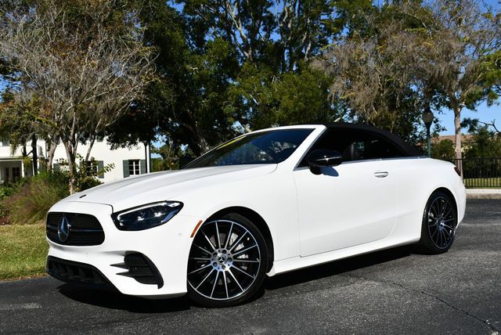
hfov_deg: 48.4
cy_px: 168
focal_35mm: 40
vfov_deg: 33.5
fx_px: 557
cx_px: 250
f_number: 10
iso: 100
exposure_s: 1/400
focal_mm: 20
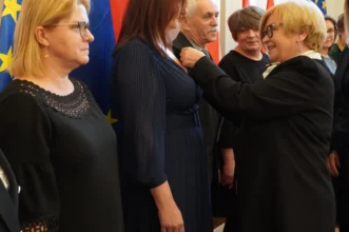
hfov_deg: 40.2
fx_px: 475
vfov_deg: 27.3
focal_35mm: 49
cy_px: 78
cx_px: 141
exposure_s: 1/160
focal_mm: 24
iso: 5000
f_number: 4
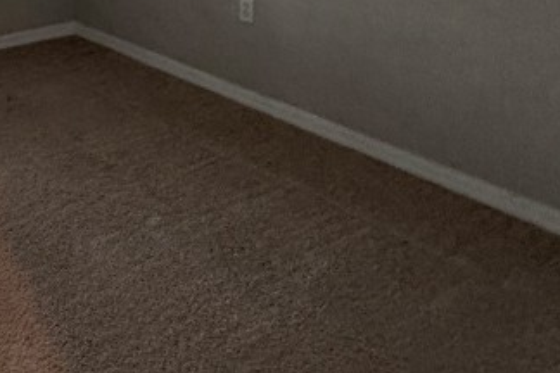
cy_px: -111
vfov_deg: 25.3
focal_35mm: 46
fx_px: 715
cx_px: -118
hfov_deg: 34.1
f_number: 2.2
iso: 320
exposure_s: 1/120
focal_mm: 2.22
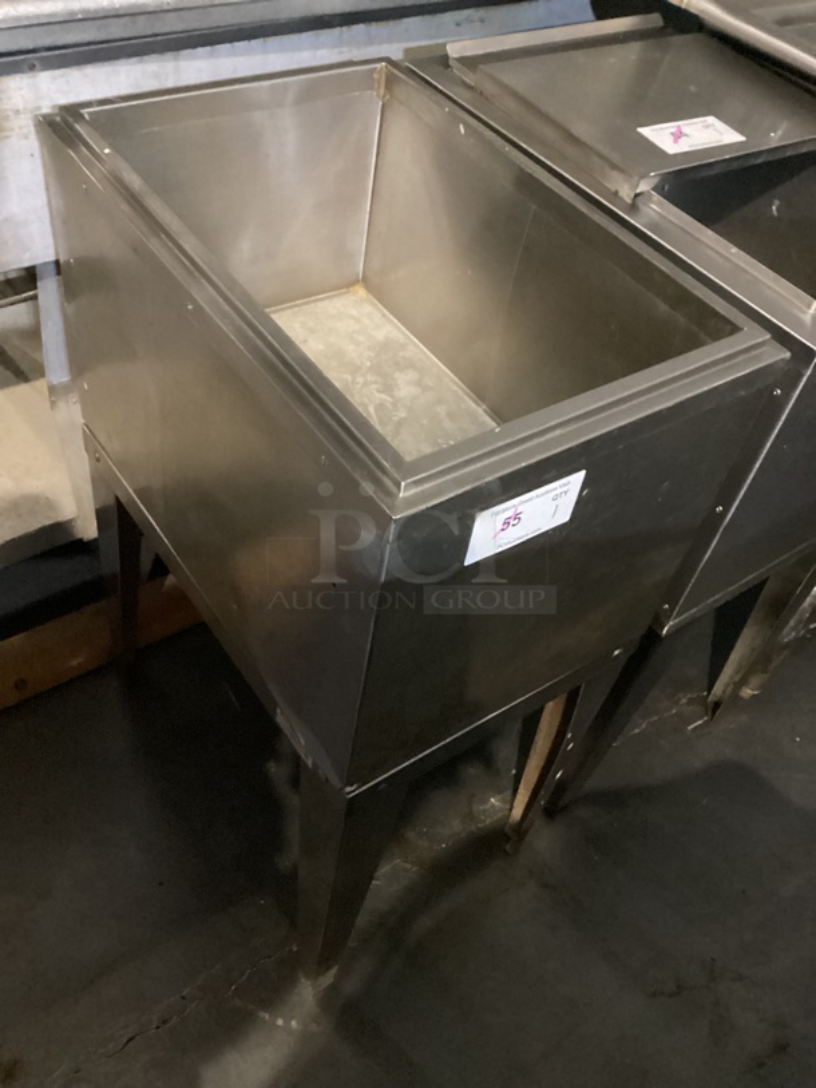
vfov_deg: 58.3
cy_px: 544
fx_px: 974
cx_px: 408
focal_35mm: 31
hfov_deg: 45.5
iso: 800
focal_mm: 3.3
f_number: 2.4
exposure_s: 1/20
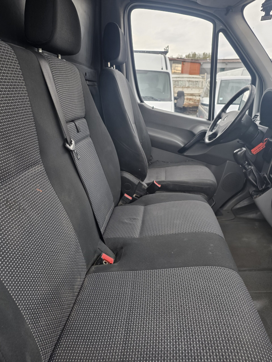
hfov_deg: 58.9
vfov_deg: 73.9
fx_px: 241
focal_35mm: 23
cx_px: 136
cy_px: 181
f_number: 1.7
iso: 160
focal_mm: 6.25
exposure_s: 1/100
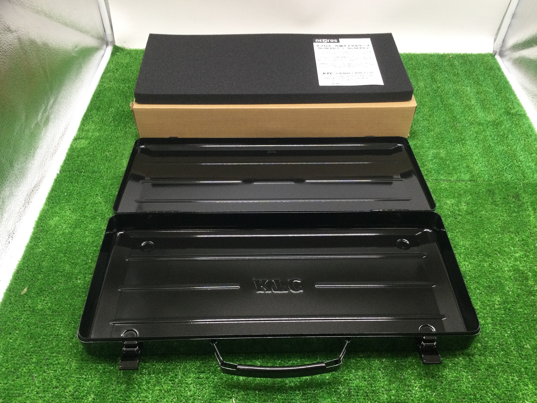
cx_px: 268
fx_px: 481
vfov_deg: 45.4
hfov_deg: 58.4
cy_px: 202
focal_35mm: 31
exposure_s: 1/30
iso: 32
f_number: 2.4
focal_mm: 3.3
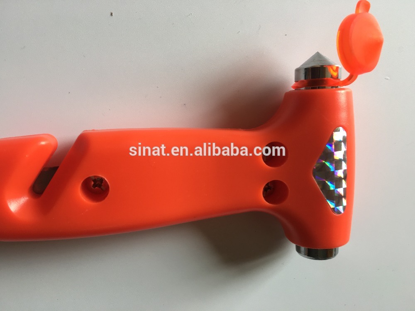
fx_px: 348
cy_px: 156
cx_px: 208
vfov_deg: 48.2
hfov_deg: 61.7
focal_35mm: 29
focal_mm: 4.15
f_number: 2.2
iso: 40
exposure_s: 1/100
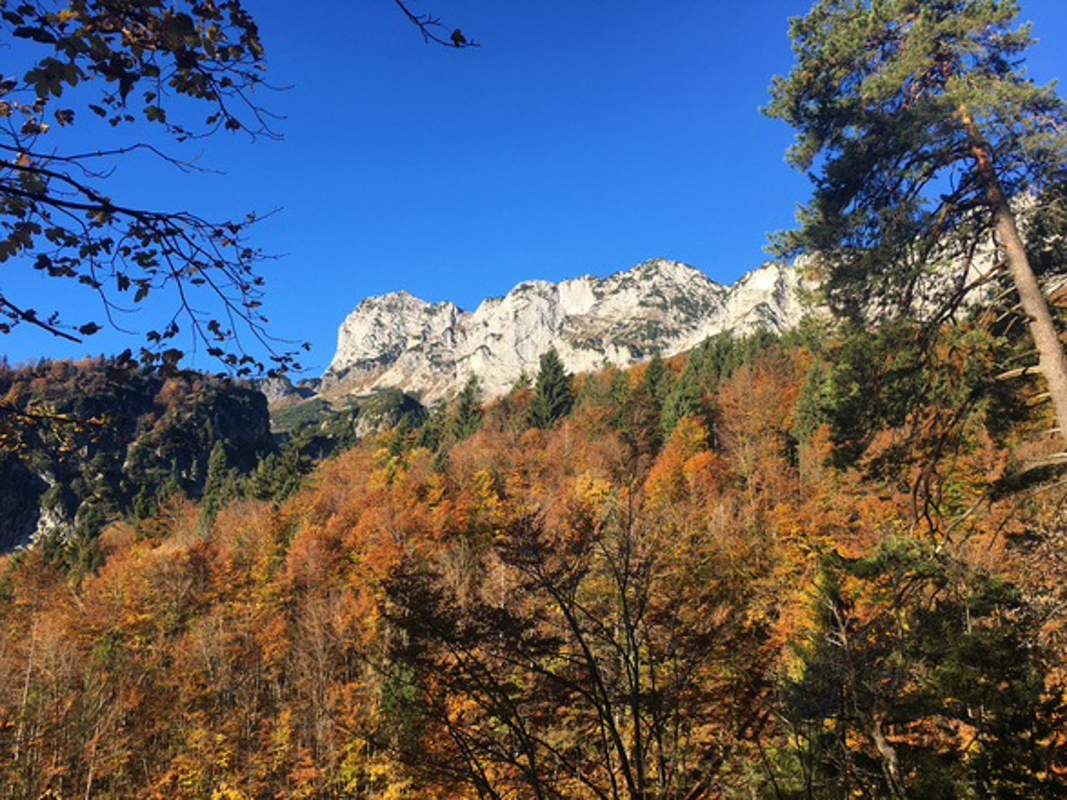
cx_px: 534
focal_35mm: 29
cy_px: 400
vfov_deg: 48.2
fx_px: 894
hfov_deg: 61.7
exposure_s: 1/475
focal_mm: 4.15
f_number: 2.2
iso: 25
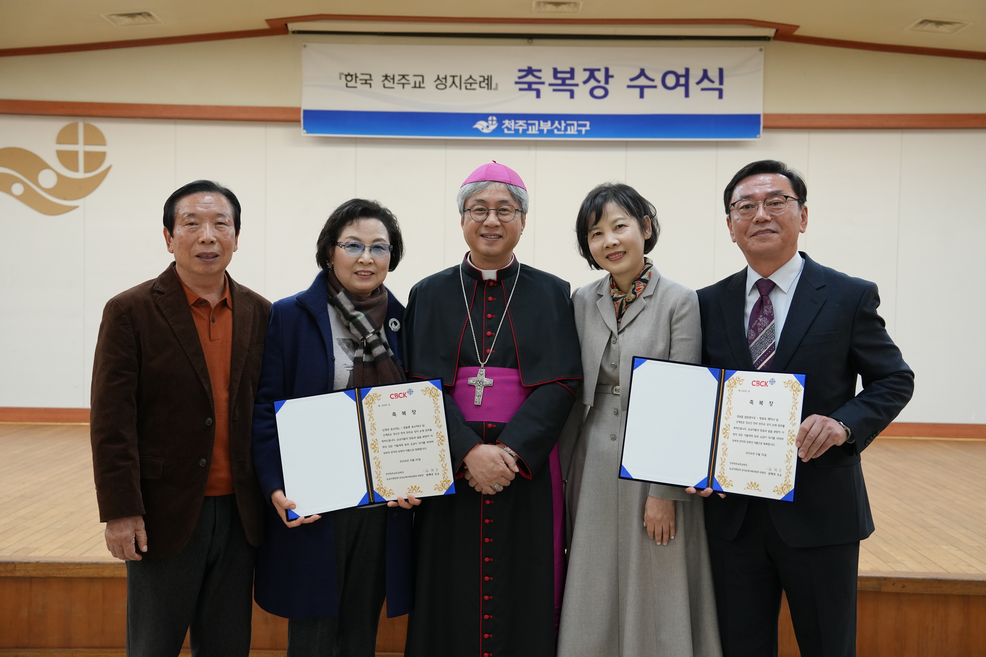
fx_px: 1095
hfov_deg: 48.5
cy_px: 328
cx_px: 493
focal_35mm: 40
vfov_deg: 33.4
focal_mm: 40
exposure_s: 1/160
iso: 1600
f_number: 4
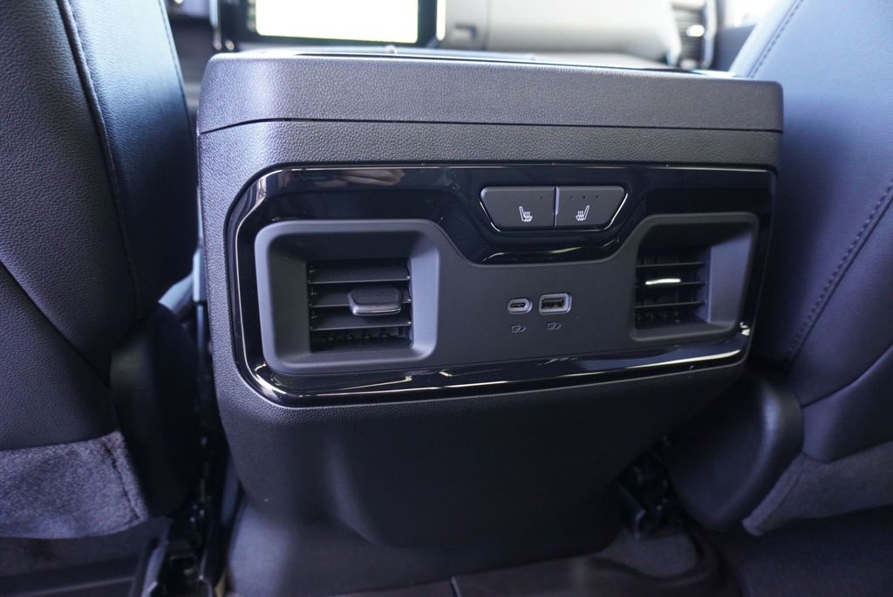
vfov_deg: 53.2
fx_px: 596
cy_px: 298
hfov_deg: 73.7
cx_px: 446
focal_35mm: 24
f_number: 3.5
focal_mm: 16
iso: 1250
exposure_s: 1/60
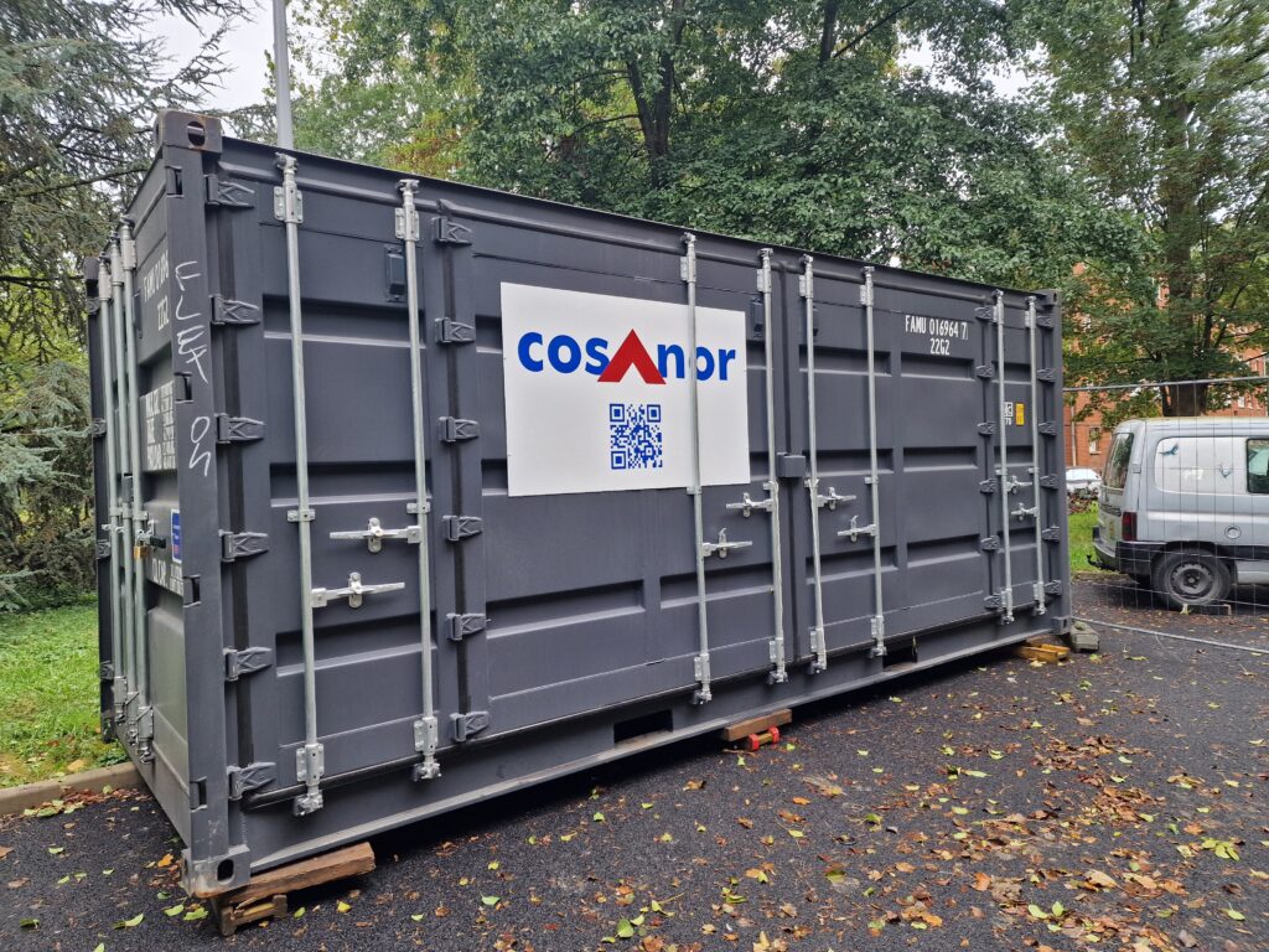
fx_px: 843
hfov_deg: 73.9
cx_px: 634
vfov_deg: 58.9
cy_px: 476
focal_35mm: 23
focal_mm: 6.4
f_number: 1.8
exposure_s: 1/180
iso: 50
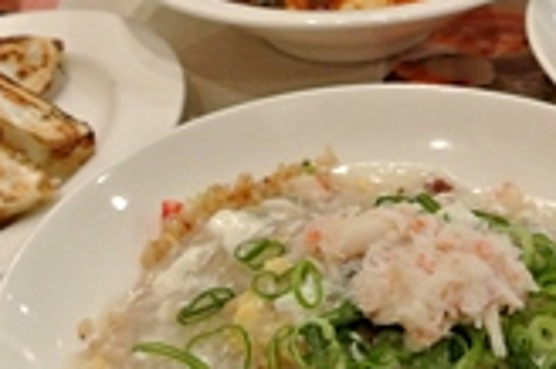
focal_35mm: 66
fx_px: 1018
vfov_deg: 20.5
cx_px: 393
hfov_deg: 30.2
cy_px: 217
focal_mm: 10
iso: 800
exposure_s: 1/60
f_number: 3.5
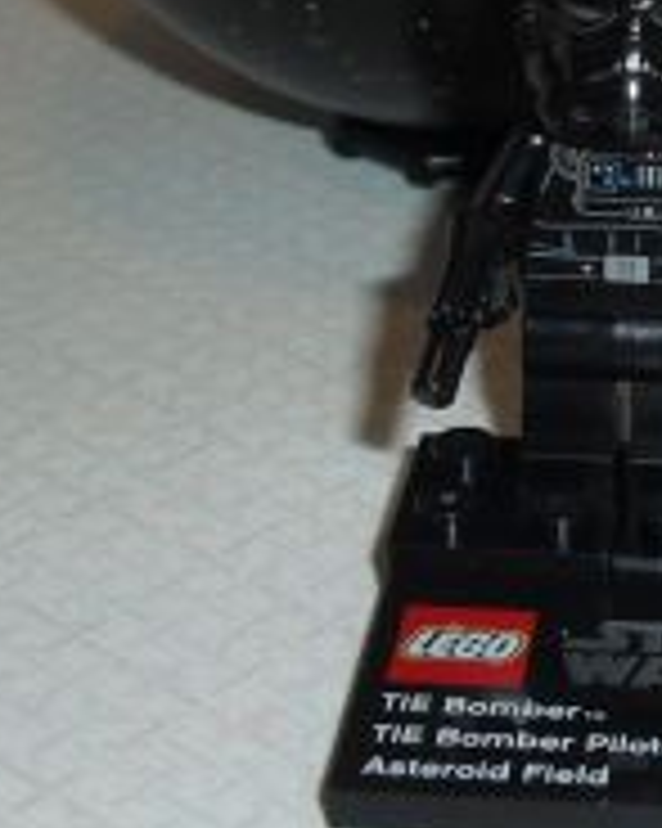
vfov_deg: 15.5
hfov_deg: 12.0
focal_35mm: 122
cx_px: 1009
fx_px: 2990
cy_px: 45
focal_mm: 6.3
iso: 64
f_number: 3.1
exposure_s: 1/60
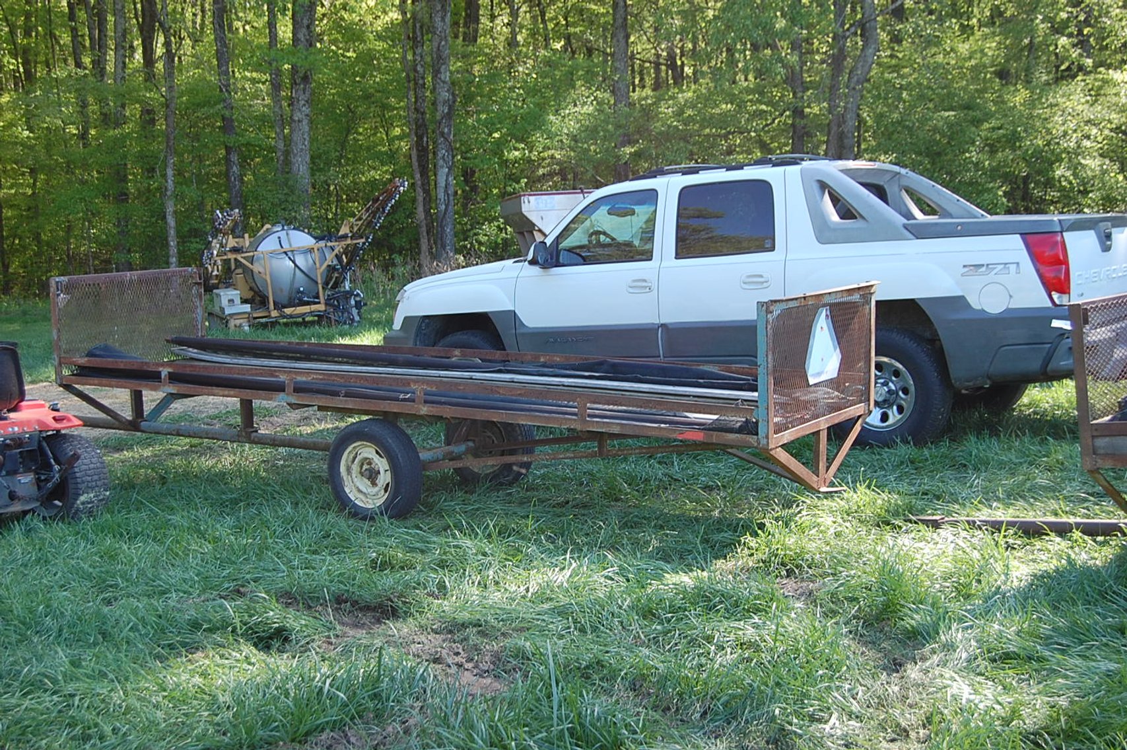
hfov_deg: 41.1
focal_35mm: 48
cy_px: 375
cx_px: 564
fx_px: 1501
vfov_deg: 28.0
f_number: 5.6
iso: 280
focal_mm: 32
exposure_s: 1/125
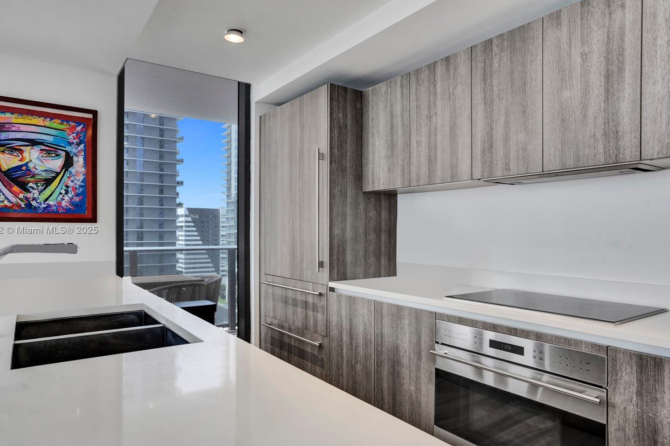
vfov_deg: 57.2
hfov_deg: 78.5
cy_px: 231
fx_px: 409
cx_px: 319
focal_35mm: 22
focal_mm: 20
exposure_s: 1/200
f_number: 9
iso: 1600
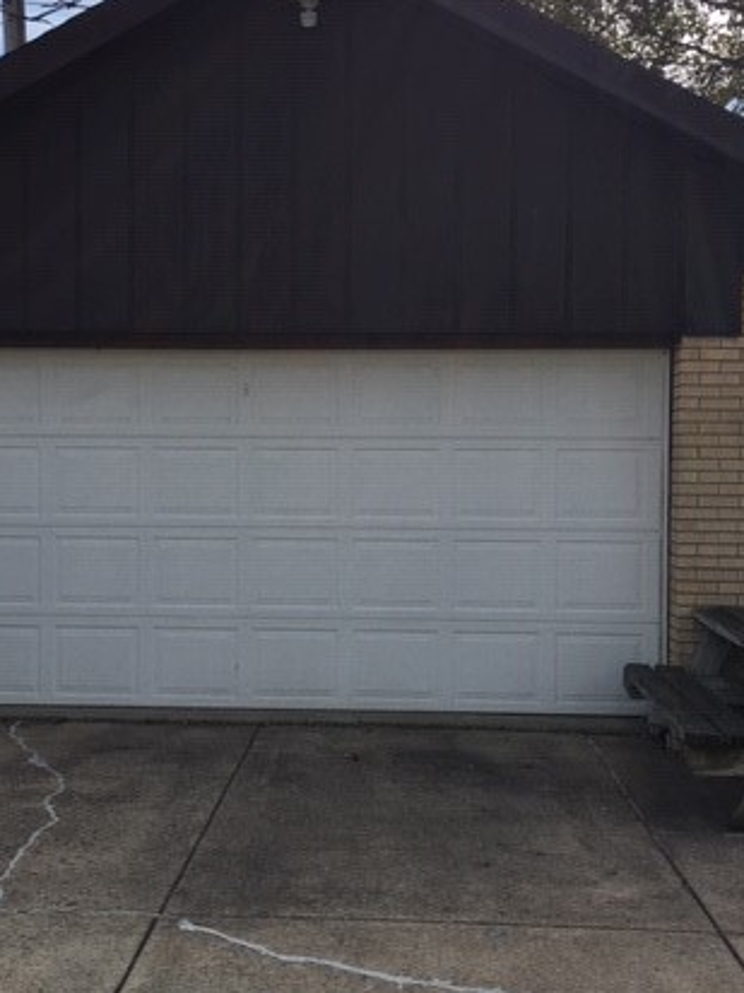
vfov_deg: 42.1
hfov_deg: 32.1
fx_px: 1290
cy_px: 494
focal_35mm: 45
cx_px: 325
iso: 25
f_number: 2.2
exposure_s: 1/1326
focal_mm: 4.15
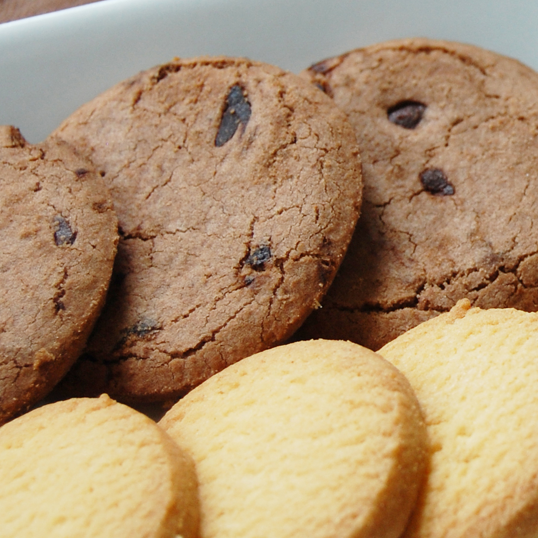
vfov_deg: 12.5
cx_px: 597
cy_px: 177
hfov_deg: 12.3
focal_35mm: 139
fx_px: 2444
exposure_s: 1/125
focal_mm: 42
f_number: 5.6
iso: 360
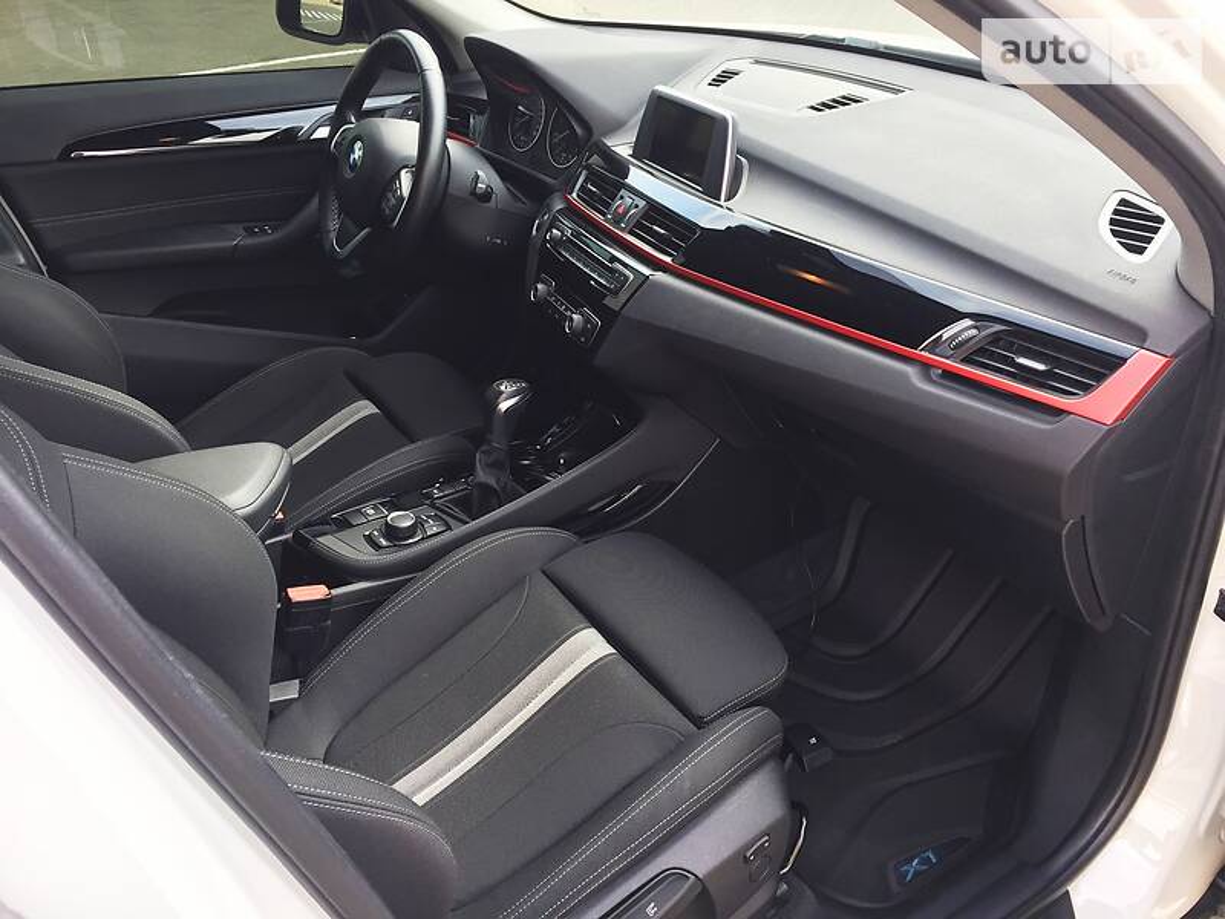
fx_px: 1026
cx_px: 612
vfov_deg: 48.2
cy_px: 460
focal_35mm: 29
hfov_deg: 61.7
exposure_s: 1/100
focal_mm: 4.2
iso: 50
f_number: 2.2
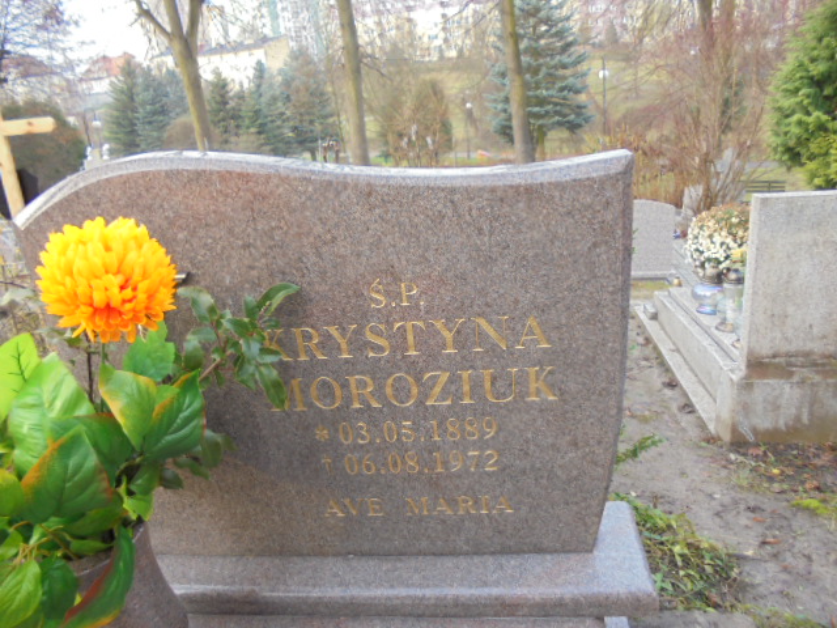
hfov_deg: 67.3
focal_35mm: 26
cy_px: 314
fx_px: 629
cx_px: 418
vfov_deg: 53.1
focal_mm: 4.6
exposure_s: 1/50
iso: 100
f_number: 3.5
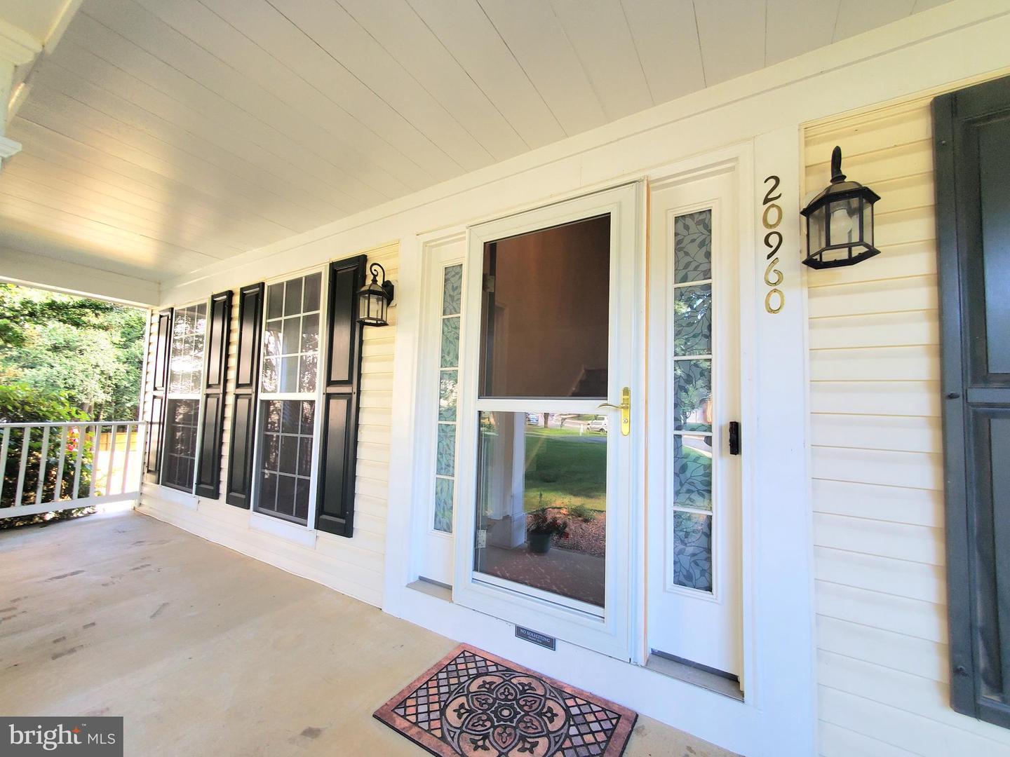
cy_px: 378
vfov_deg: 89.9
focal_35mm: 13
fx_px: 379
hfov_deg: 106.2
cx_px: 505
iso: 125
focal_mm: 1.8
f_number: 2.2
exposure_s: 1/60.2
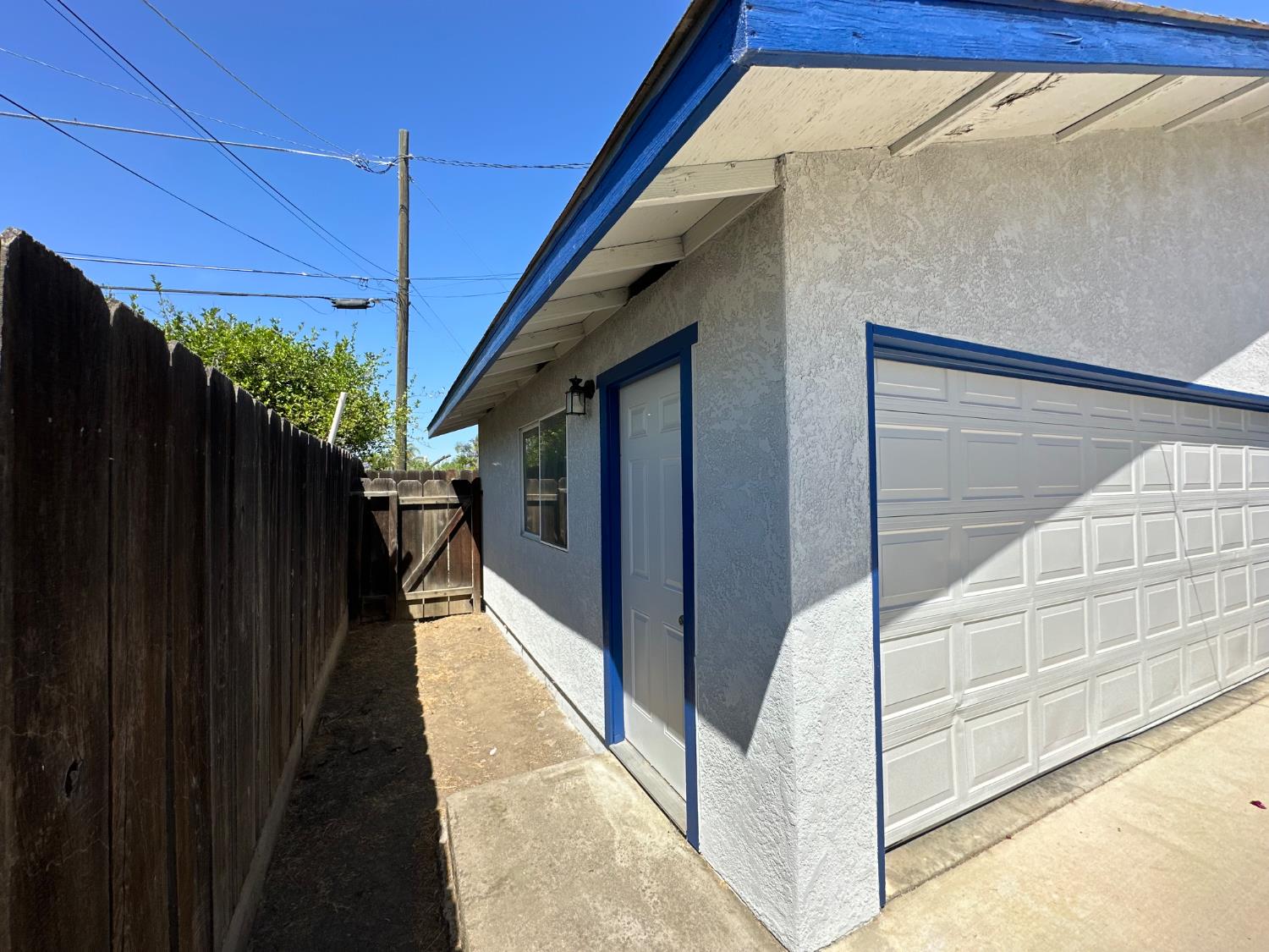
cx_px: 634
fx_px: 513
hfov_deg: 102.1
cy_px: 476
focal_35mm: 14
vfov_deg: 85.7
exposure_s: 1/1147
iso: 50
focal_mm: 2.22
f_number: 2.2
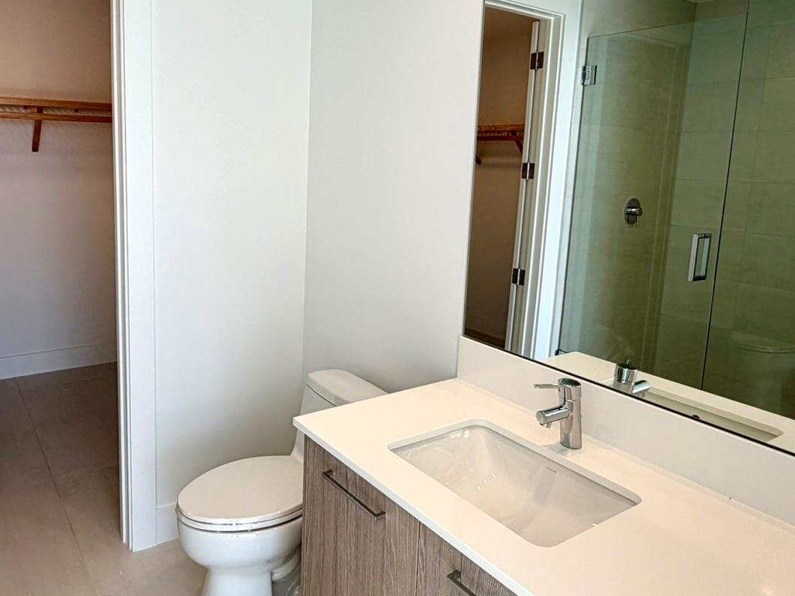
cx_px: 313
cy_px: 237
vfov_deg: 51.0
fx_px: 620
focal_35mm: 27
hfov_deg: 64.7
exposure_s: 1/172
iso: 40
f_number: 2.2
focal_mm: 2.22
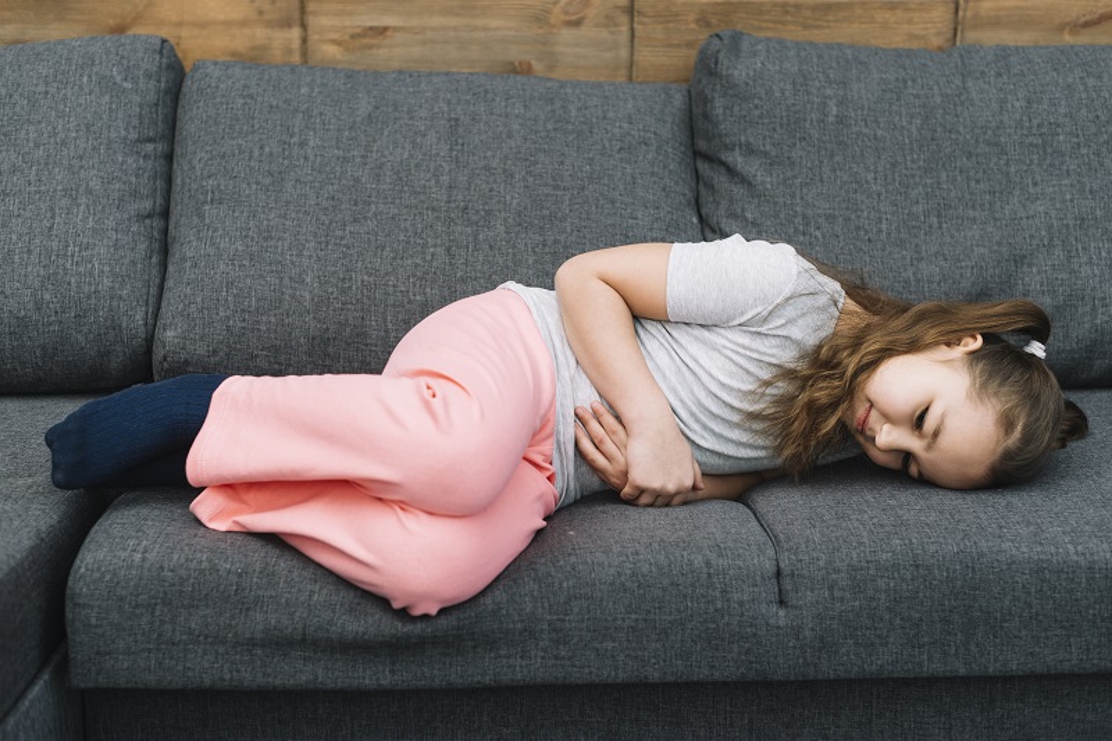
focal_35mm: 50
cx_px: 556
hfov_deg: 39.6
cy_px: 370
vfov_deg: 27.0
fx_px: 1544
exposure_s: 1/160
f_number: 3.2
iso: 200
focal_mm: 50
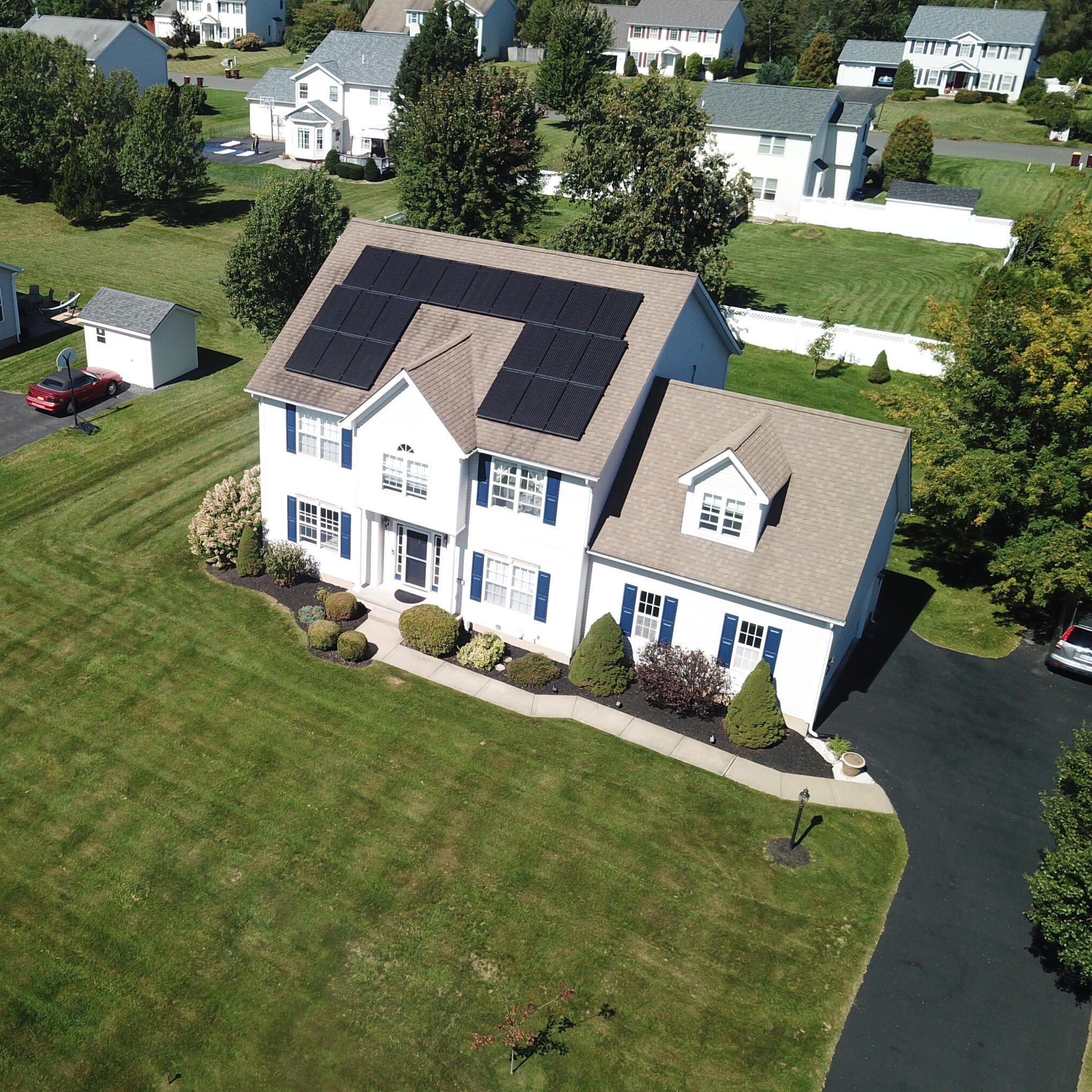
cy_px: 533
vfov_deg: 48.4
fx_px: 1213
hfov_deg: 47.4
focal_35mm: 34
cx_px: 332
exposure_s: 1/1339
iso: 100
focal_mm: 4.73
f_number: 2.2
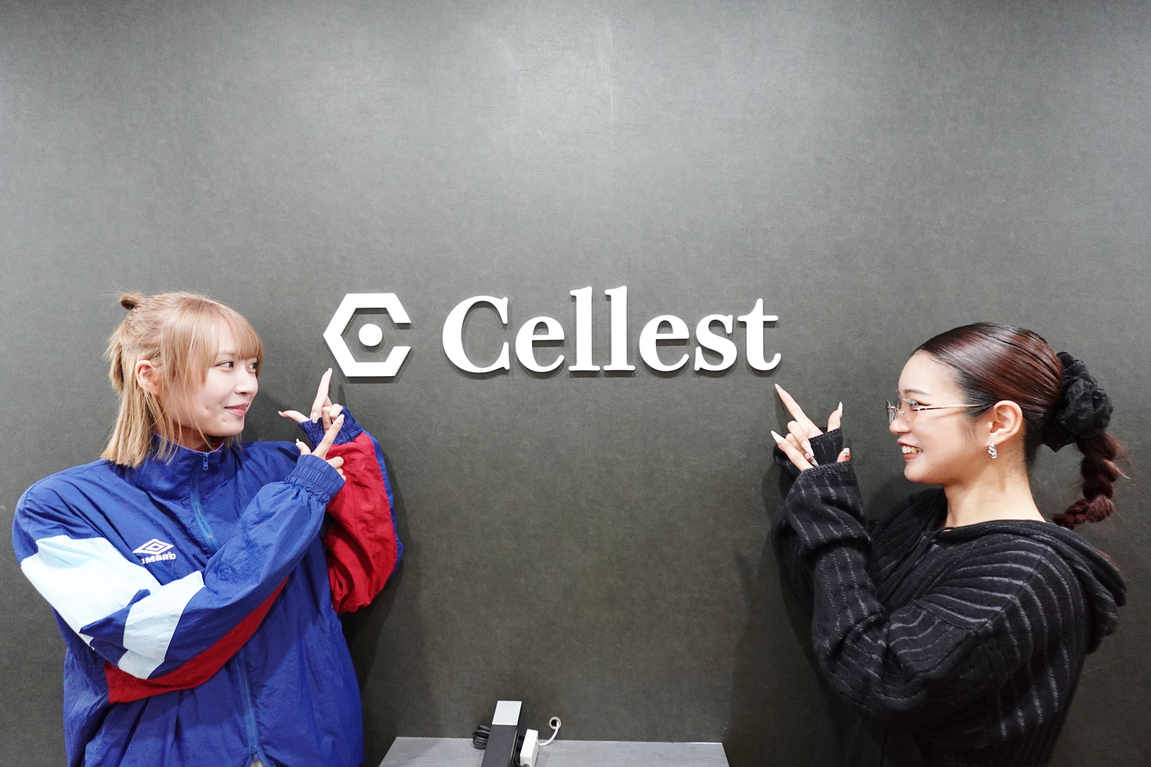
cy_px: 384
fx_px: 575
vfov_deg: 67.4
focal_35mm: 18
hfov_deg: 90.0
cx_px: 576
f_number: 1.8
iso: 400
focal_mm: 6.9
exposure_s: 1/40
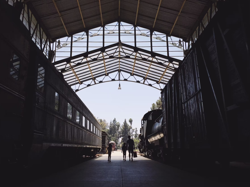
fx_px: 238
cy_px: 83
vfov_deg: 42.9
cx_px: 118
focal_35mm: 33
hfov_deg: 55.3
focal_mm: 4.15
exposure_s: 1/1748
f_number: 2.2
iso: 25
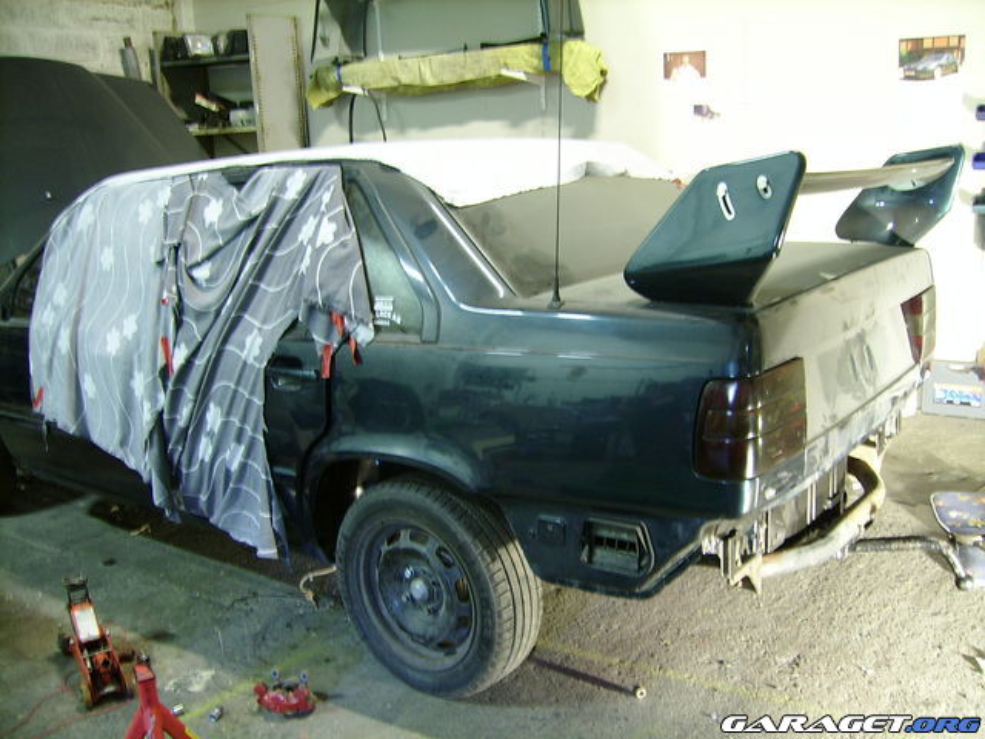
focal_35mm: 35
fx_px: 996
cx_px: 492
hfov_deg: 52.6
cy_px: 370
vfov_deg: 40.7
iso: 100
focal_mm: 5.95
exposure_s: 1
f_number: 2.8
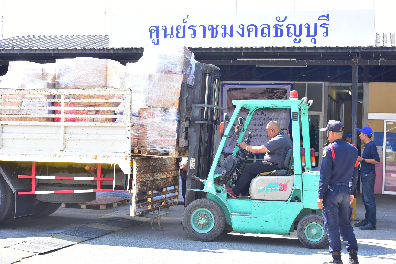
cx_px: 198
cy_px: 132
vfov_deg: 21.9
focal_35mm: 62
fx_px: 682
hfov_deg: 32.4
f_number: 5.6
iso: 250
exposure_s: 1/200
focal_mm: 62
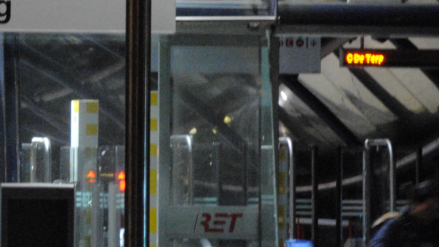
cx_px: -16
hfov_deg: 6.2
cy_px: 16
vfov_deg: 3.5
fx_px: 4023
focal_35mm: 346
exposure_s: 1/20
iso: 1600
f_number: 5.3
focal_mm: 75
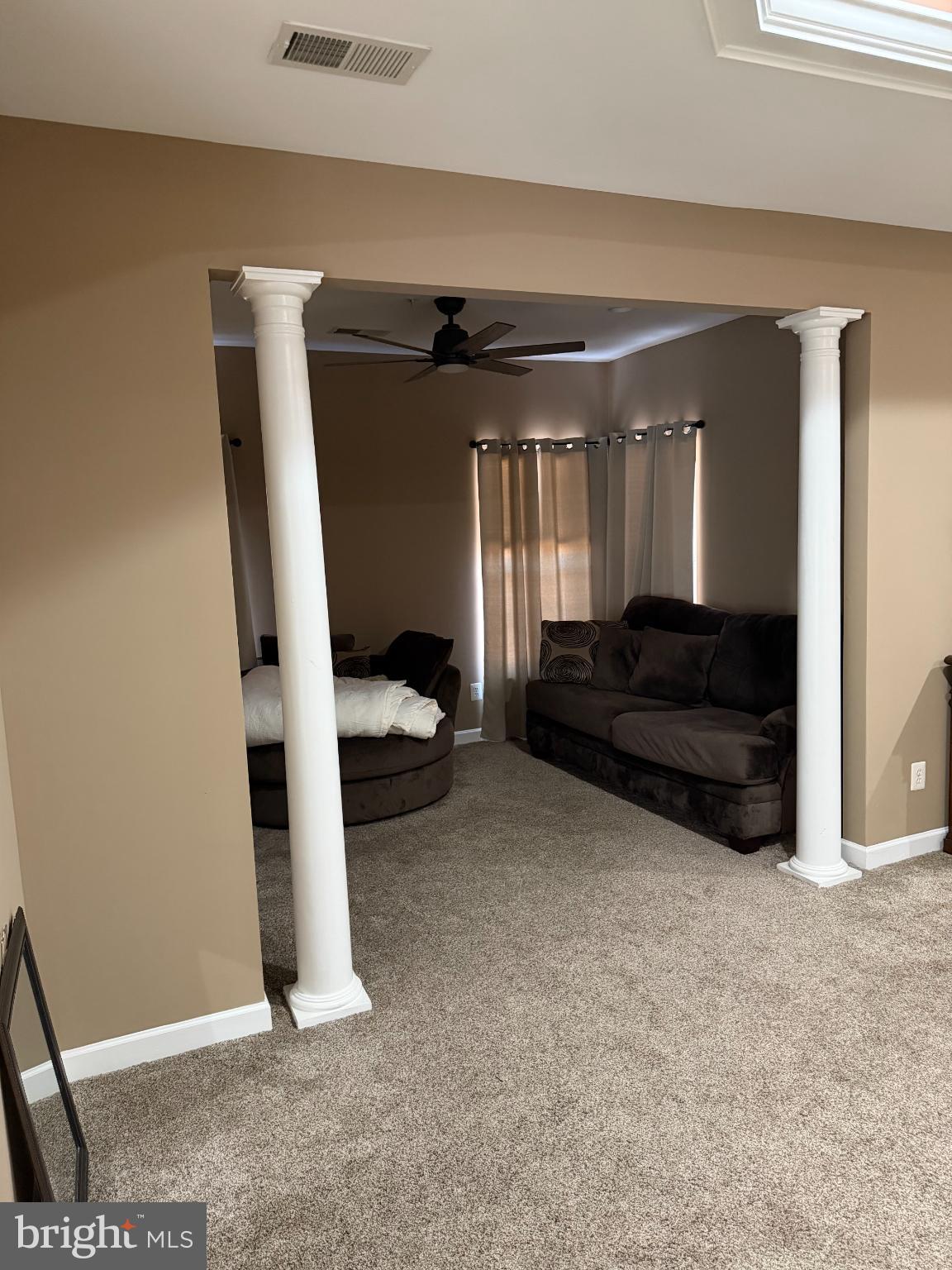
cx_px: 476
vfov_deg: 71.6
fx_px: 880
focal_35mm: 24
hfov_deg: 56.8
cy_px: 635
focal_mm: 6.76
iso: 800
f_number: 1.78
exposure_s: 1/40
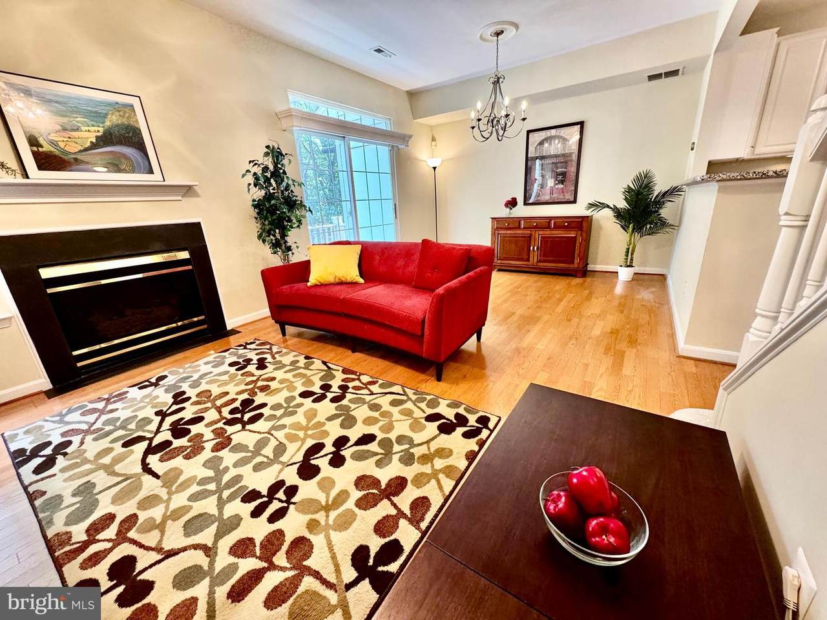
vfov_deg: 85.7
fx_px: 334
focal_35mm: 14
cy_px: 310
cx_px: 414
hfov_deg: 102.1
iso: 320
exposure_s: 1/60
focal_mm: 2.22
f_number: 2.2
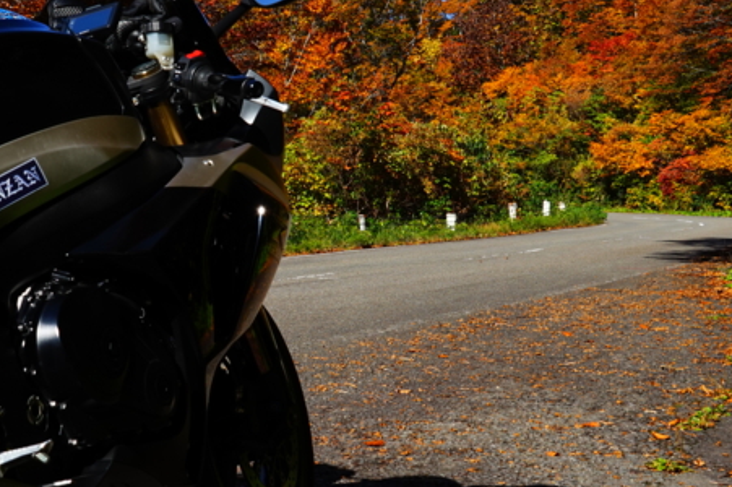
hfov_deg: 28.4
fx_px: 1443
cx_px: 266
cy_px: 231
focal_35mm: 71
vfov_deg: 19.2
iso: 100
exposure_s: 1/125
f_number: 11
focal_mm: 27
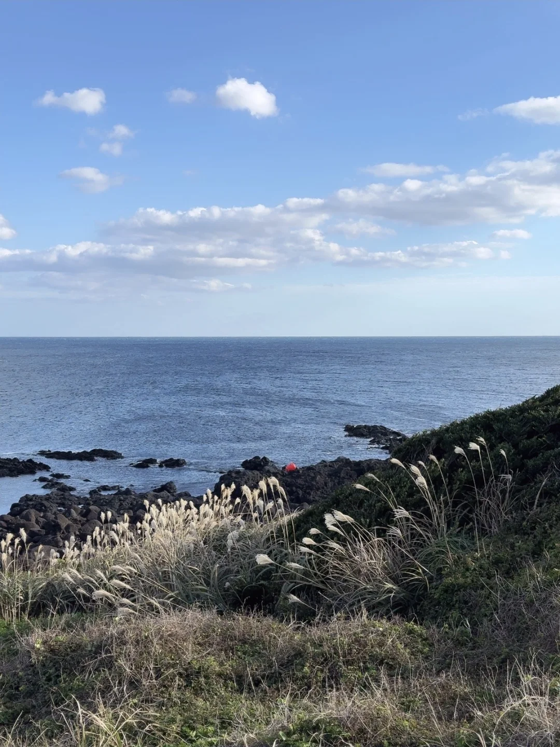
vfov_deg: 39.7
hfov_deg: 30.3
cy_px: 374
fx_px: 1035
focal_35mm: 48
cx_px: 280
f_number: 1.78
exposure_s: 1/3891
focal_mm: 6.76
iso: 64
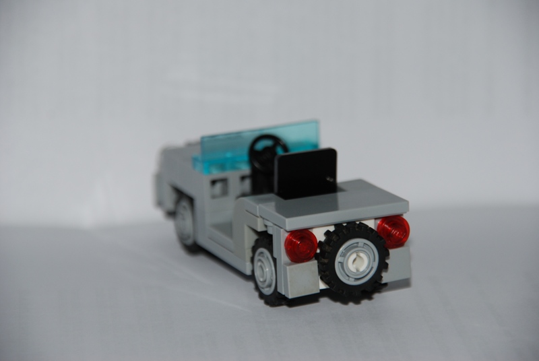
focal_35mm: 300
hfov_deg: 6.9
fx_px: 4498
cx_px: 270
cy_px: 180
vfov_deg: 4.6
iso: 200
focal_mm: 200
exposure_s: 1/60
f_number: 6.3
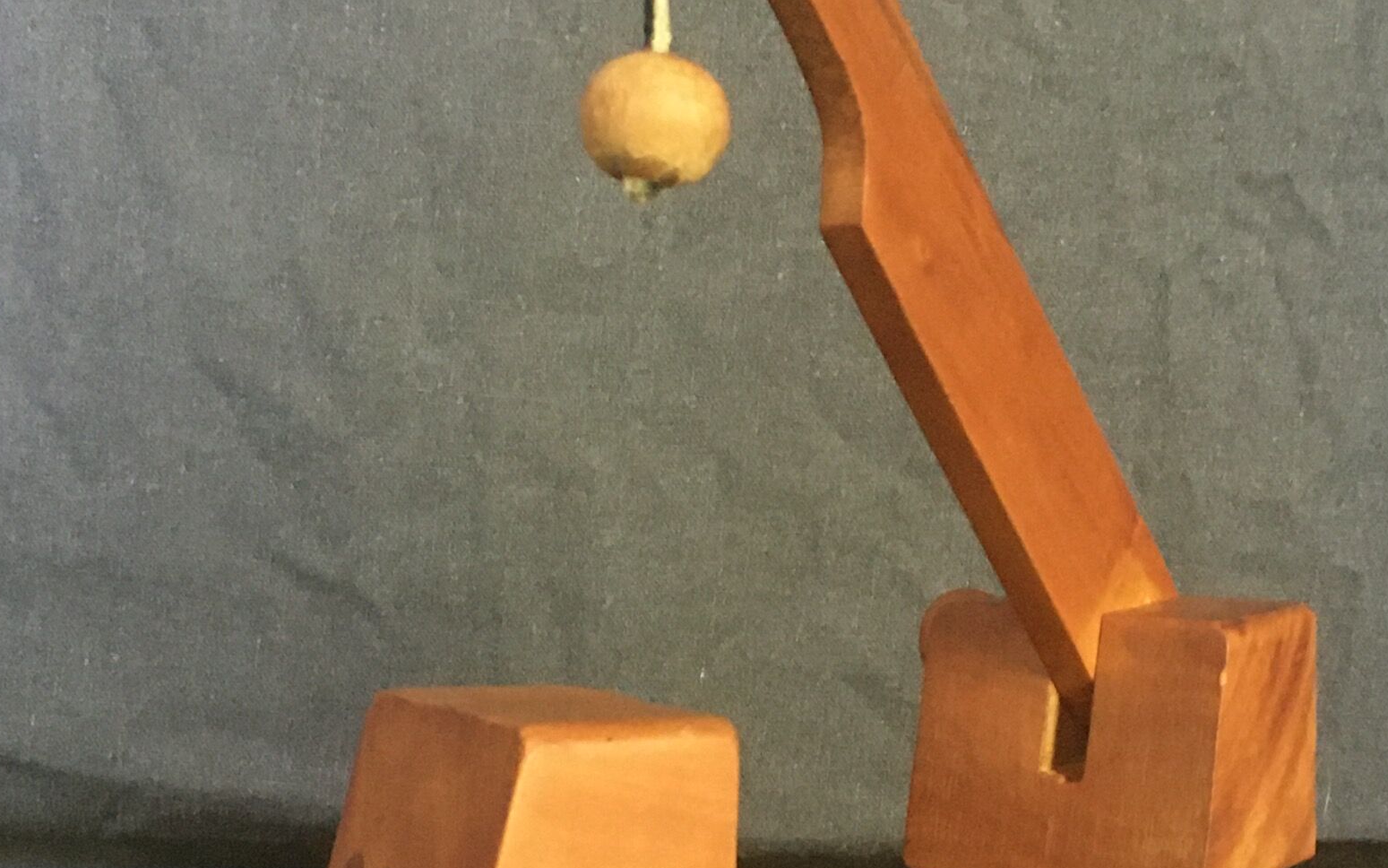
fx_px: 3026
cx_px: 832
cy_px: 516
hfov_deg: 25.8
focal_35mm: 80
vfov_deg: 16.3
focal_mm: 4.15
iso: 400
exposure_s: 1/17
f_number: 2.2
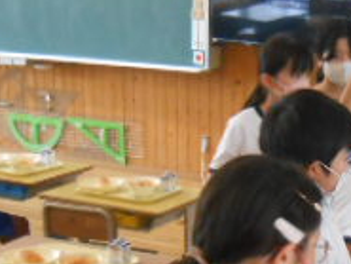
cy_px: 160
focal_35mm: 90
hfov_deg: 21.3
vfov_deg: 16.4
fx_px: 913
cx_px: 317
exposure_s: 1/125
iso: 640
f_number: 3.5
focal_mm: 4.6
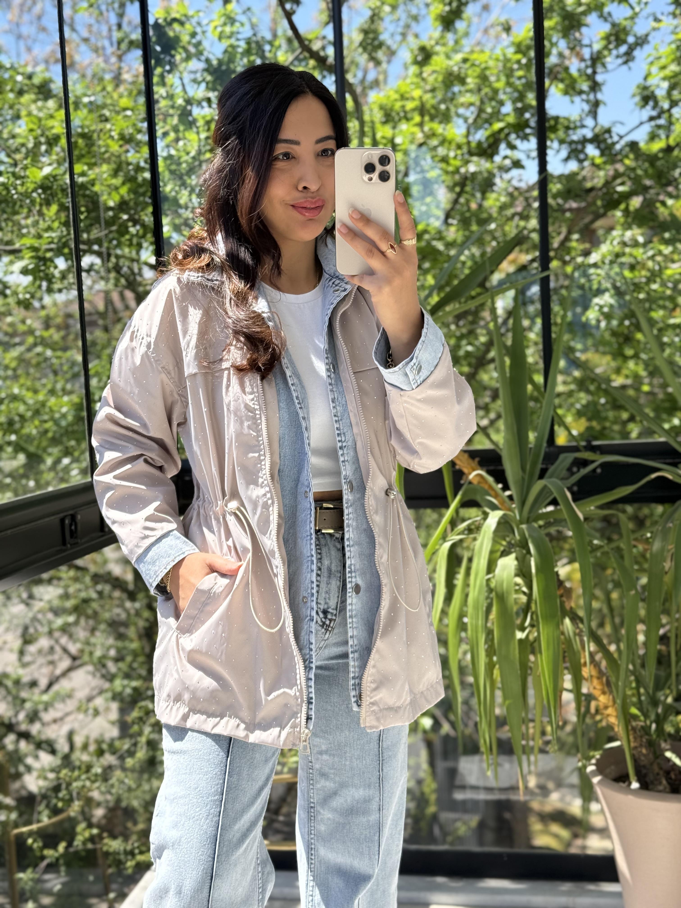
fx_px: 1259
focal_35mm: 48
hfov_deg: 30.3
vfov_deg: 39.7
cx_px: 340
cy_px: 454
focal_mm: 6.76
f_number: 1.78
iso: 100
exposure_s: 1/578
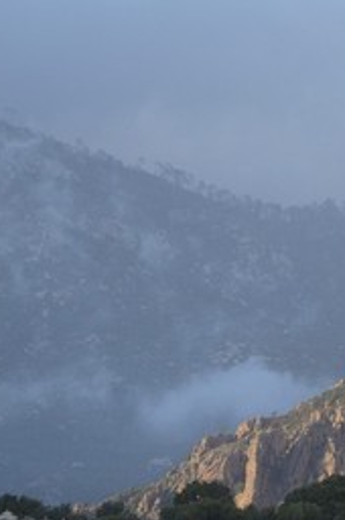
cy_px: 455
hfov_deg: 2.5
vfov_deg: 3.8
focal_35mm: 538
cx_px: 1056
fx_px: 7754
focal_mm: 86
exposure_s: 1/160
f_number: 7.1
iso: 200
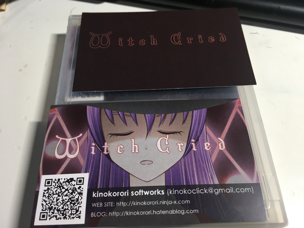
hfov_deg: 61.7
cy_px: 114
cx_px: 152
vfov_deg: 48.2
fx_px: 255
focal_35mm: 29
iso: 64
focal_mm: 4.15
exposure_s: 1/30
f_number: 2.2
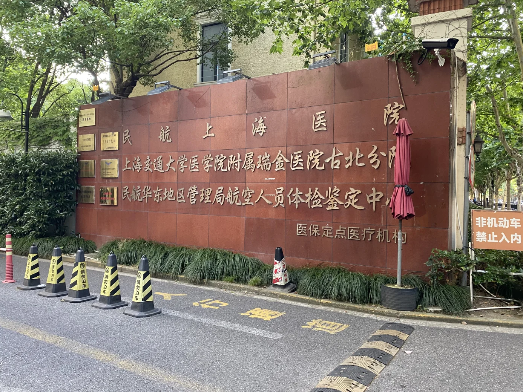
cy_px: 197
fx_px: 408
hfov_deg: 65.3
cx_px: 256
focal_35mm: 27
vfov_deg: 51.3
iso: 125
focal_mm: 4.25
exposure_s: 1/88
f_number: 1.8
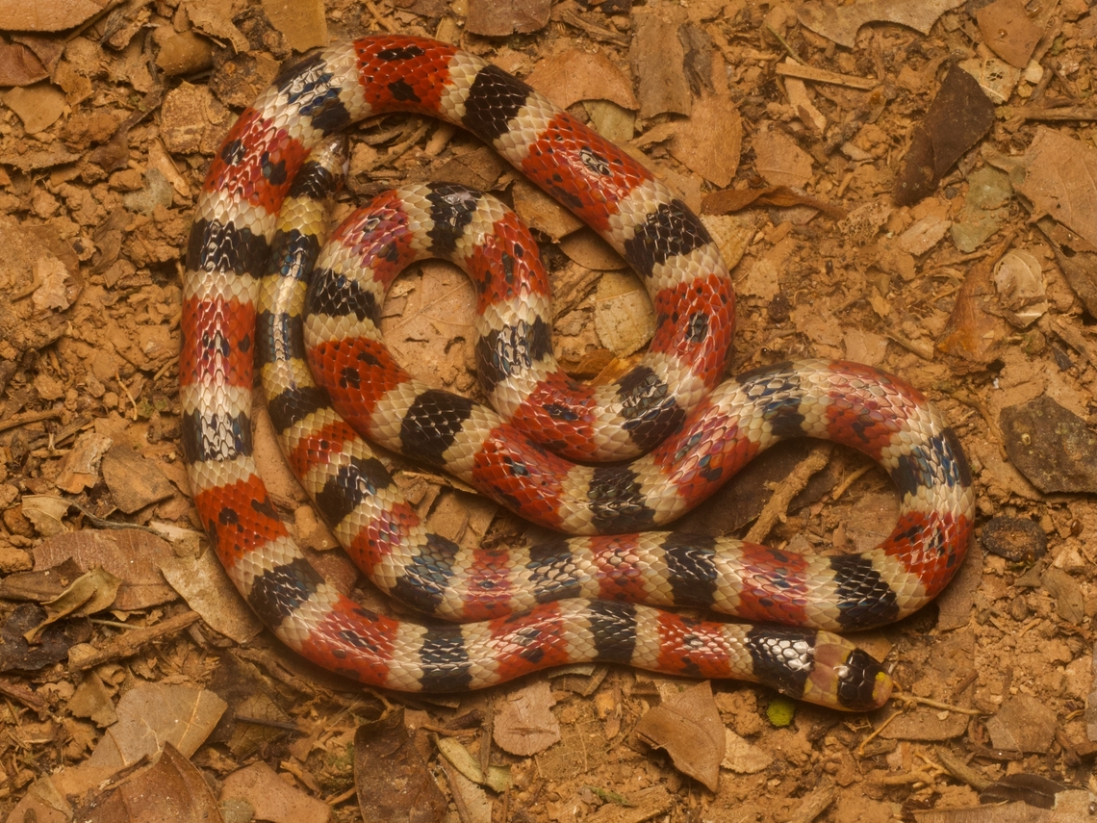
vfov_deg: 12.3
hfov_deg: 16.4
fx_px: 3803
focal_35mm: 120
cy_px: 412
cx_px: 548
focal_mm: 60
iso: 800
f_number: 18
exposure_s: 1/60
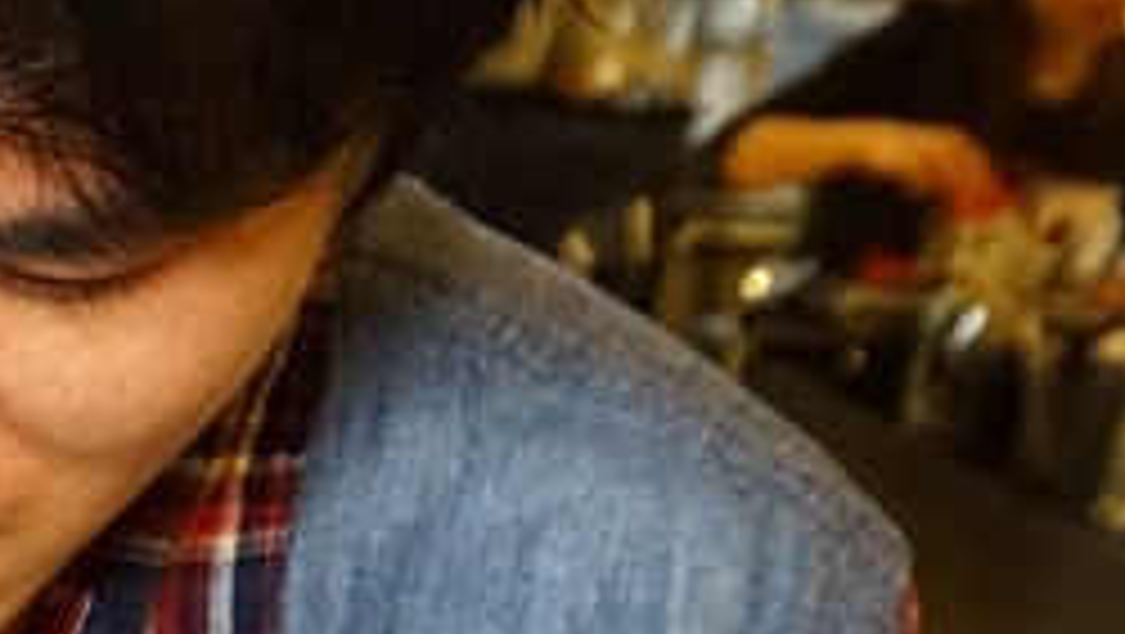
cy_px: 1275
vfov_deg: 10.8
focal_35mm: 103
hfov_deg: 18.7
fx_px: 3075
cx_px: -486
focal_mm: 16
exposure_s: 1/80
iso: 3200
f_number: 4.5
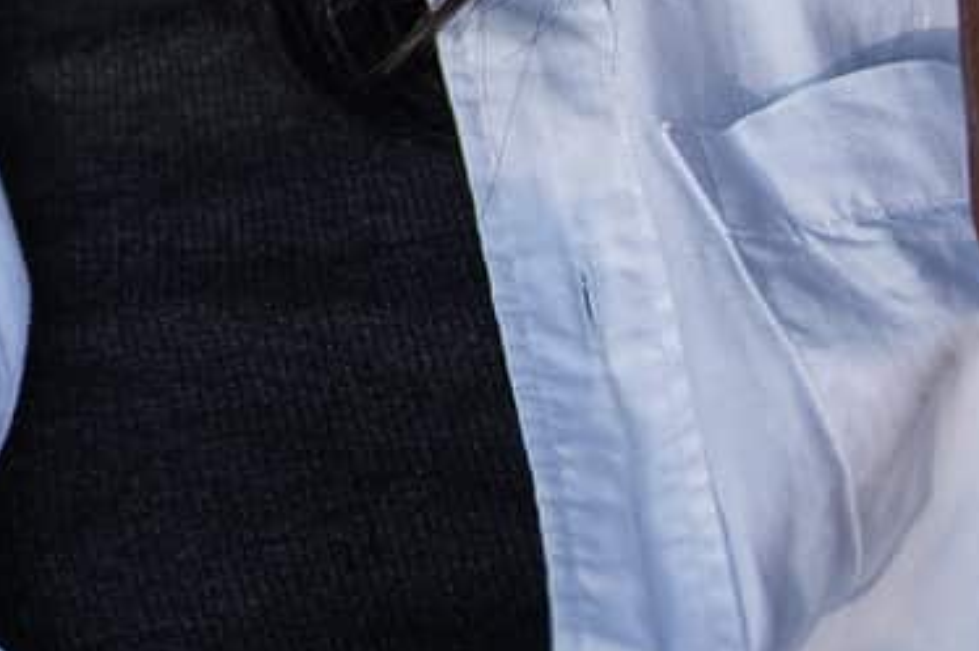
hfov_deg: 7.8
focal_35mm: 257
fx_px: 6986
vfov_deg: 5.2
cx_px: -636
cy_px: -931
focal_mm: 50
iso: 100
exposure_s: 1/5000
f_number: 1.4
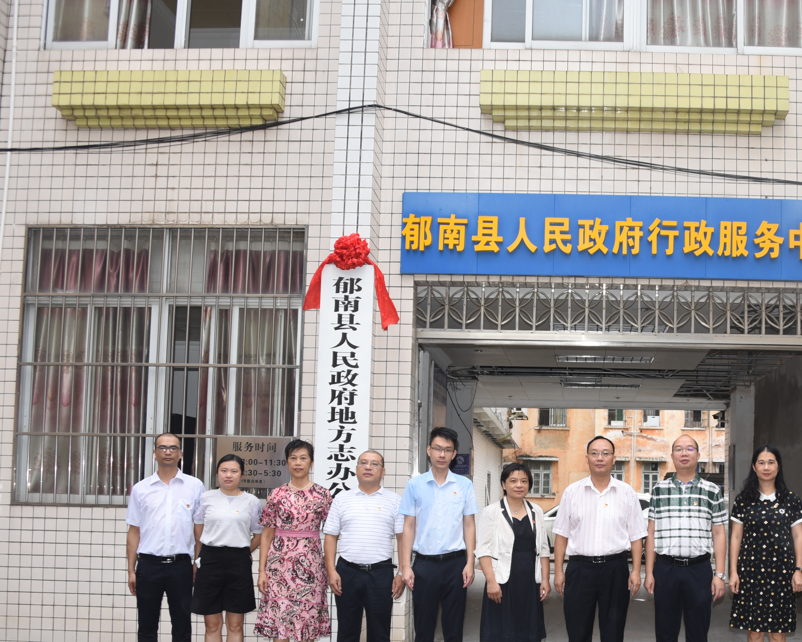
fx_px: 1068
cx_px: 602
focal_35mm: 45
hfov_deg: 40.0
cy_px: 426
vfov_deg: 33.2
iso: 320
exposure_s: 1/160
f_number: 4
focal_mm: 28
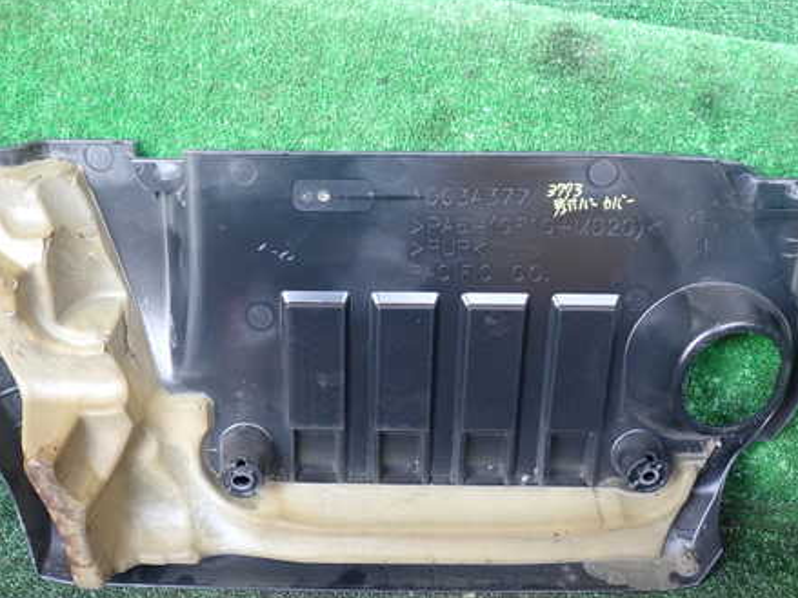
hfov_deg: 45.6
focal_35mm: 41
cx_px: 340
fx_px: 945
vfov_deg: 35.1
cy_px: 313
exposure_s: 1/30
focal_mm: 5.4
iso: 200
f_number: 2.3
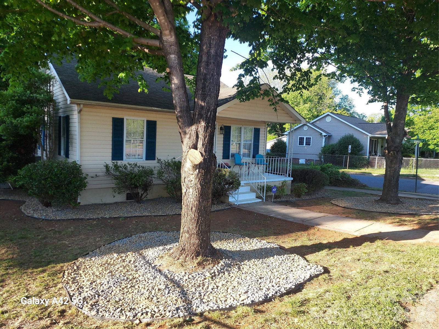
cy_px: 164
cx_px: 220
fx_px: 304
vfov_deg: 56.8
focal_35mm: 24
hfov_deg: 71.6
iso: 40
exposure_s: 1/187
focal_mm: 4.6
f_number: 1.8
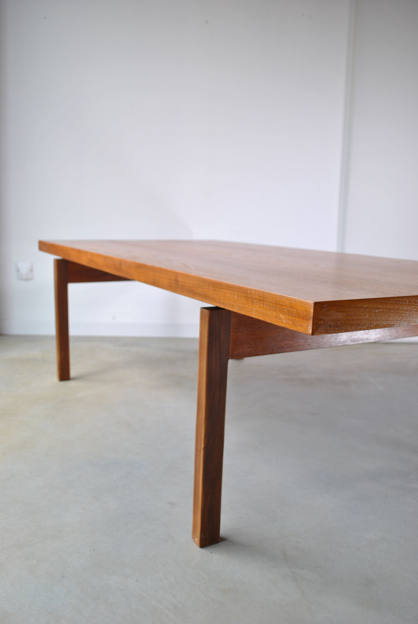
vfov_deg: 61.9
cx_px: 209
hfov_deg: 43.7
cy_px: 312
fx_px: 521
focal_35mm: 30
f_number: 5
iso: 200
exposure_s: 1/80
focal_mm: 20
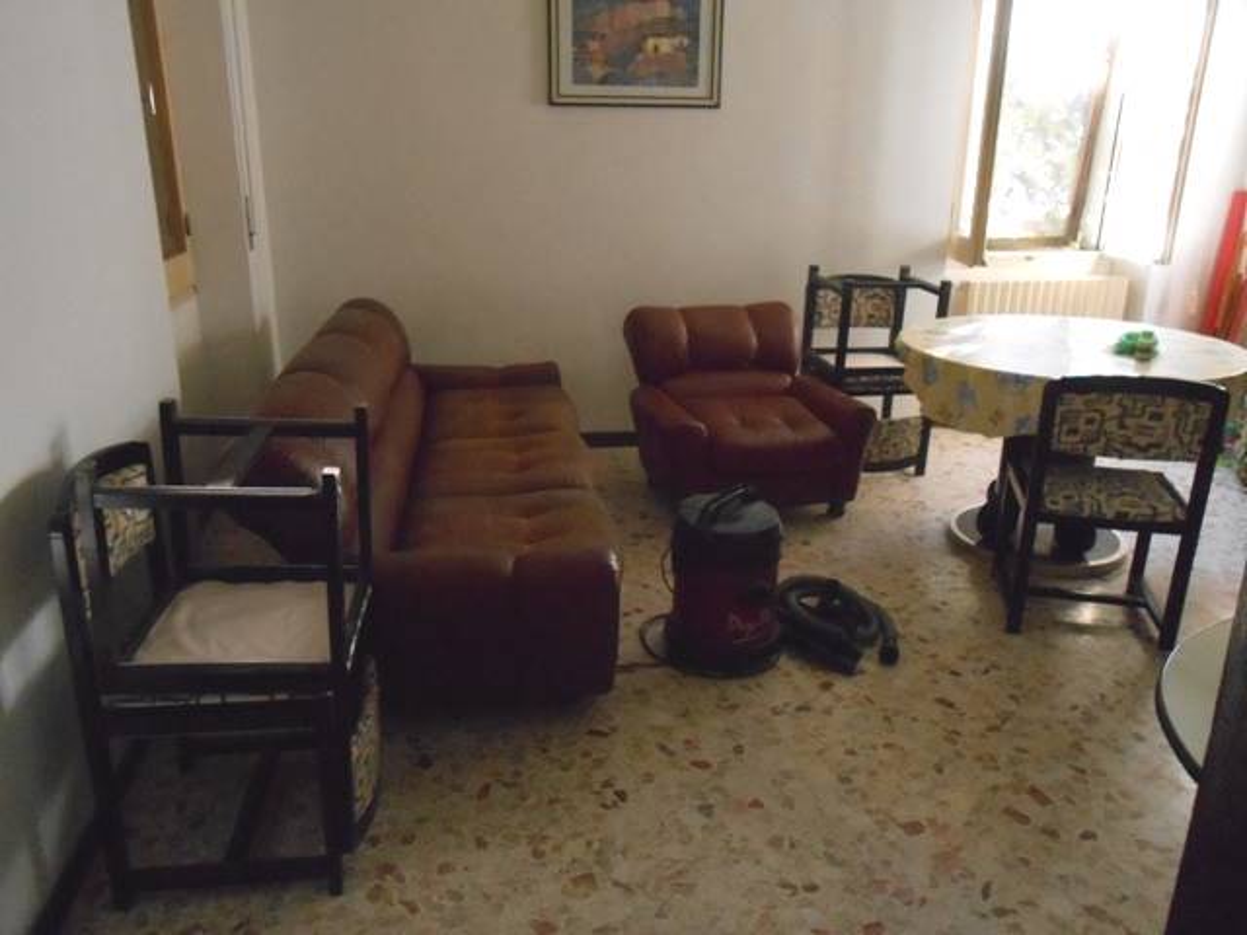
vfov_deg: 53.1
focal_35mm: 26
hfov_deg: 67.3
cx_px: 624
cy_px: 468
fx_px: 937
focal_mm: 4.6
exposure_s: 1/50
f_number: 3.5
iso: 800
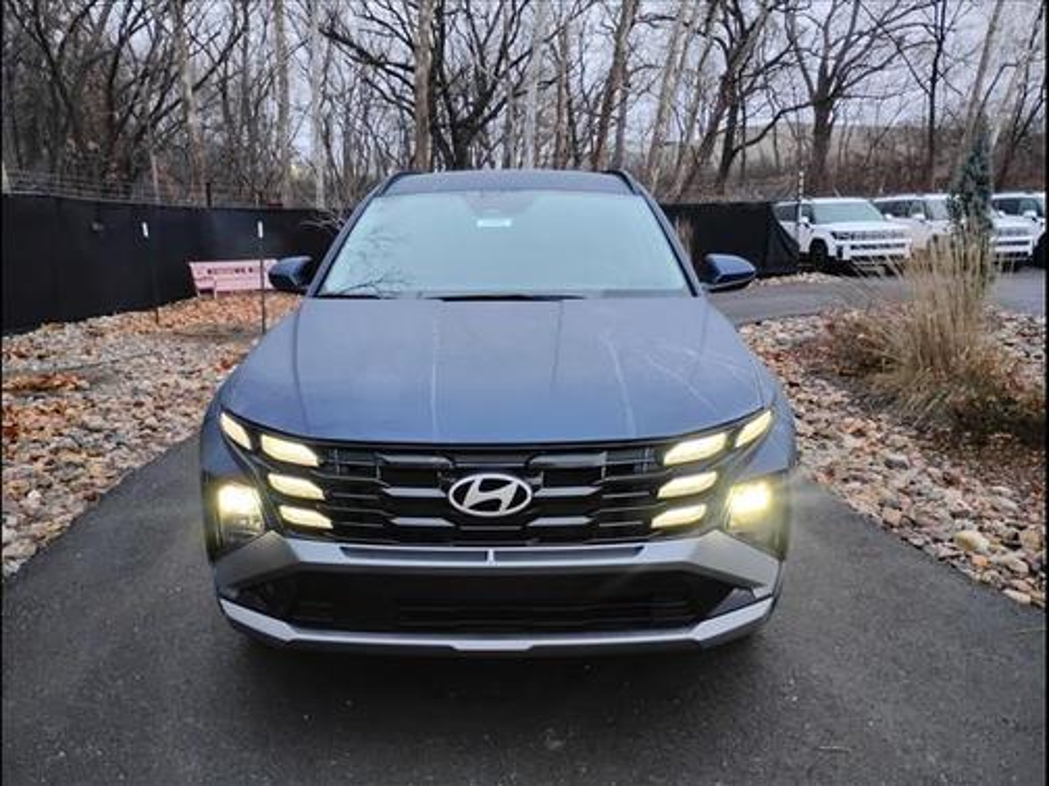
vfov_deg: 49.7
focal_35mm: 28
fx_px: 849
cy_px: 393
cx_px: 524
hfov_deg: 63.4
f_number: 1.8
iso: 838
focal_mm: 4.26
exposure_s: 1/30
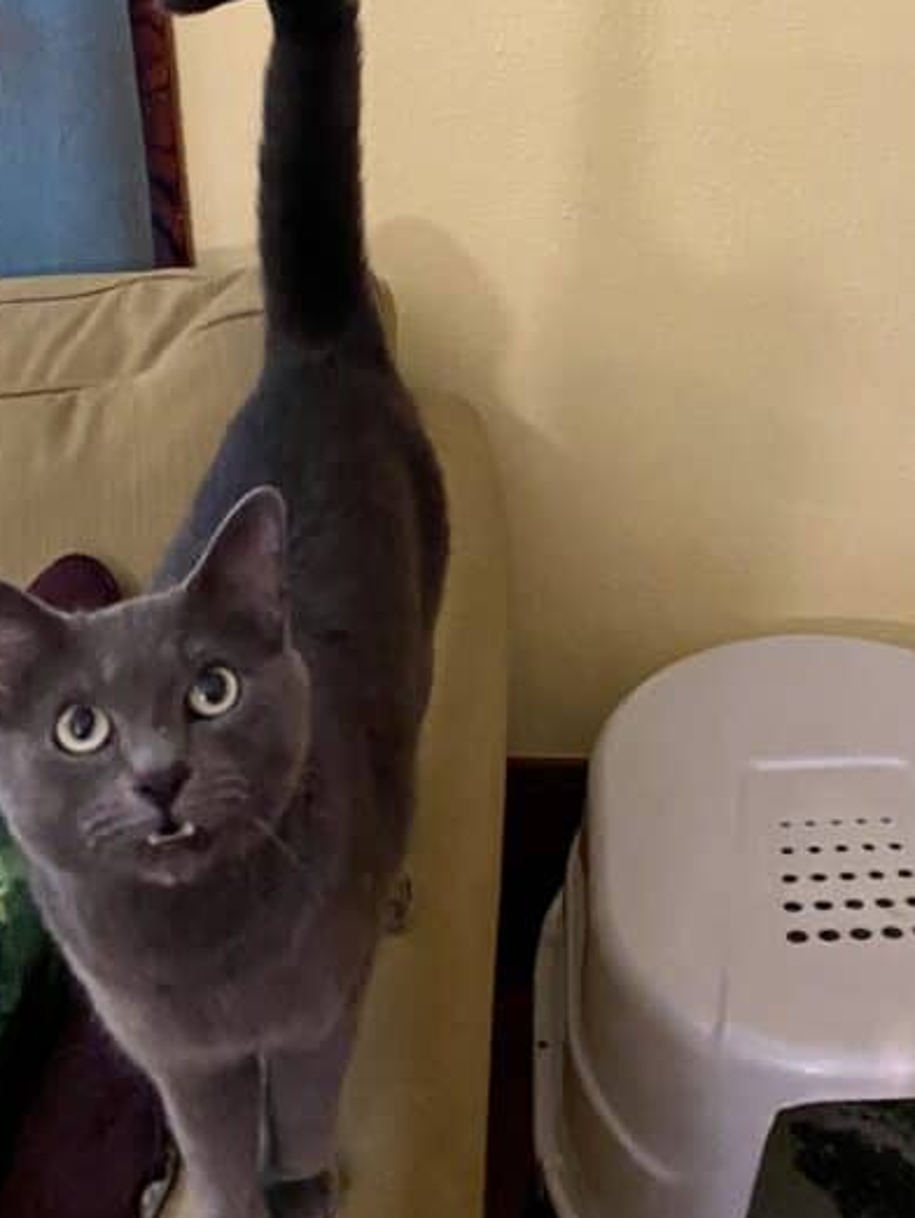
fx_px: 1796
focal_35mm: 51
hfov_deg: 28.3
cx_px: 637
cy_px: 107
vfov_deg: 35.2
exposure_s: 1/30
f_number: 1.8
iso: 800
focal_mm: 4.25
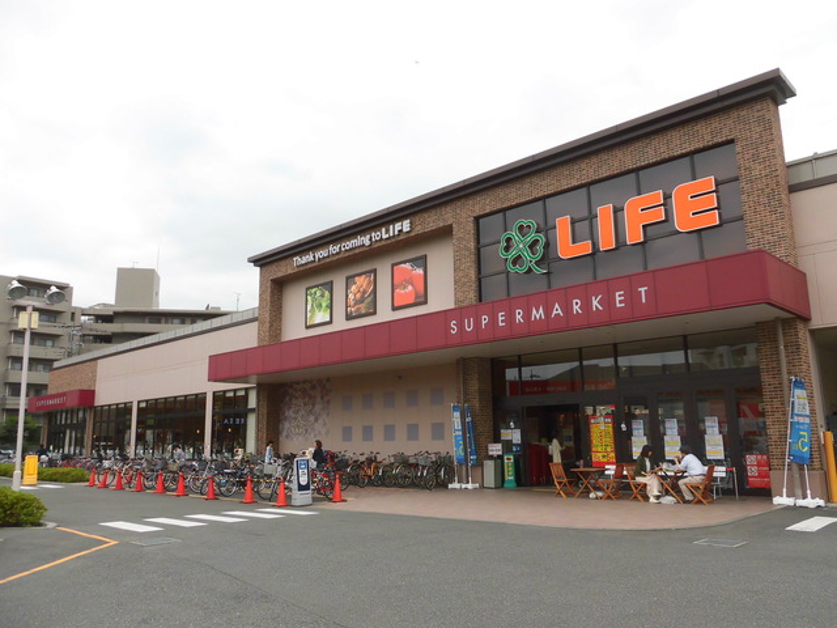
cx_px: 418
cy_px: 314
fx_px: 677
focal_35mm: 28
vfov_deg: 49.7
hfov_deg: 63.4
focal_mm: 4.98
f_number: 3.3
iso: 100
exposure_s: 1/500
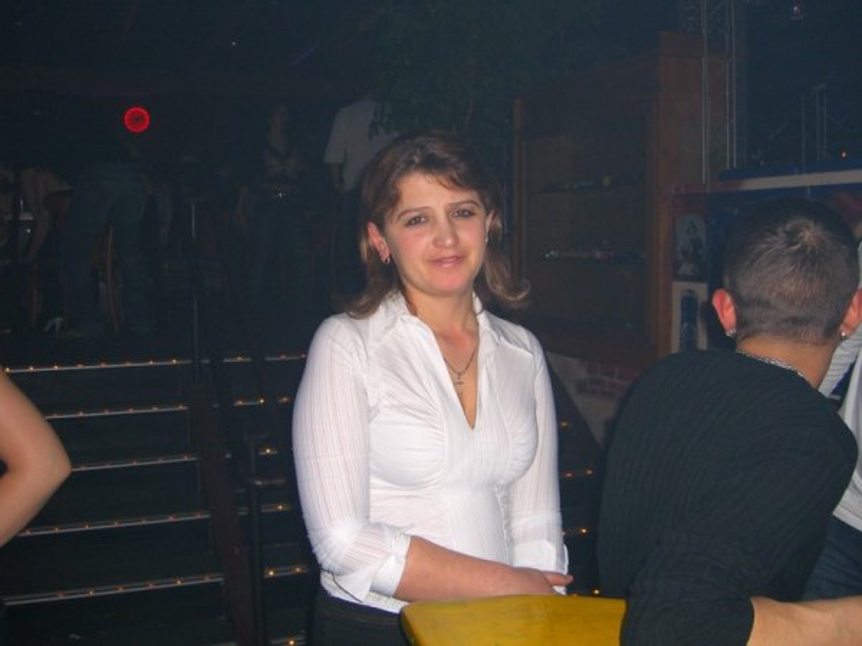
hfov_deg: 49.0
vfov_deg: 37.7
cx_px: 431
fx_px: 946
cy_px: 323
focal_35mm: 38
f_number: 2.8
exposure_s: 1/60
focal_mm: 7.9
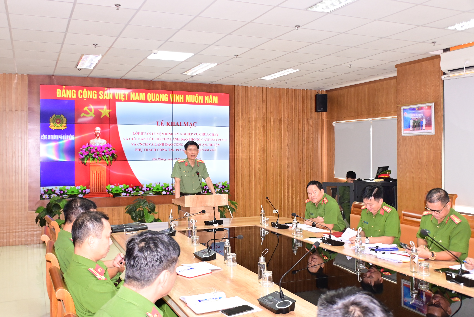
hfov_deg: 55.8
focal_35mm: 34
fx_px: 448
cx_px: 237
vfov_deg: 39.0
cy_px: 158
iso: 2000
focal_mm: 23
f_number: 3.8
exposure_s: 1/200
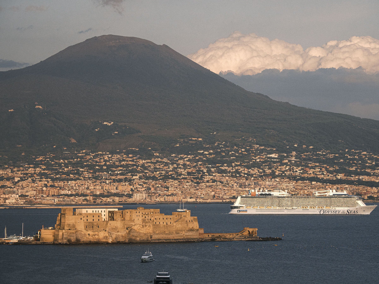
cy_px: 142
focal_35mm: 200
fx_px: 2190
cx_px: 190
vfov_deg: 7.4
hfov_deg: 9.9
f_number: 5.6
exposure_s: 1/1600
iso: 1000
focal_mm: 100
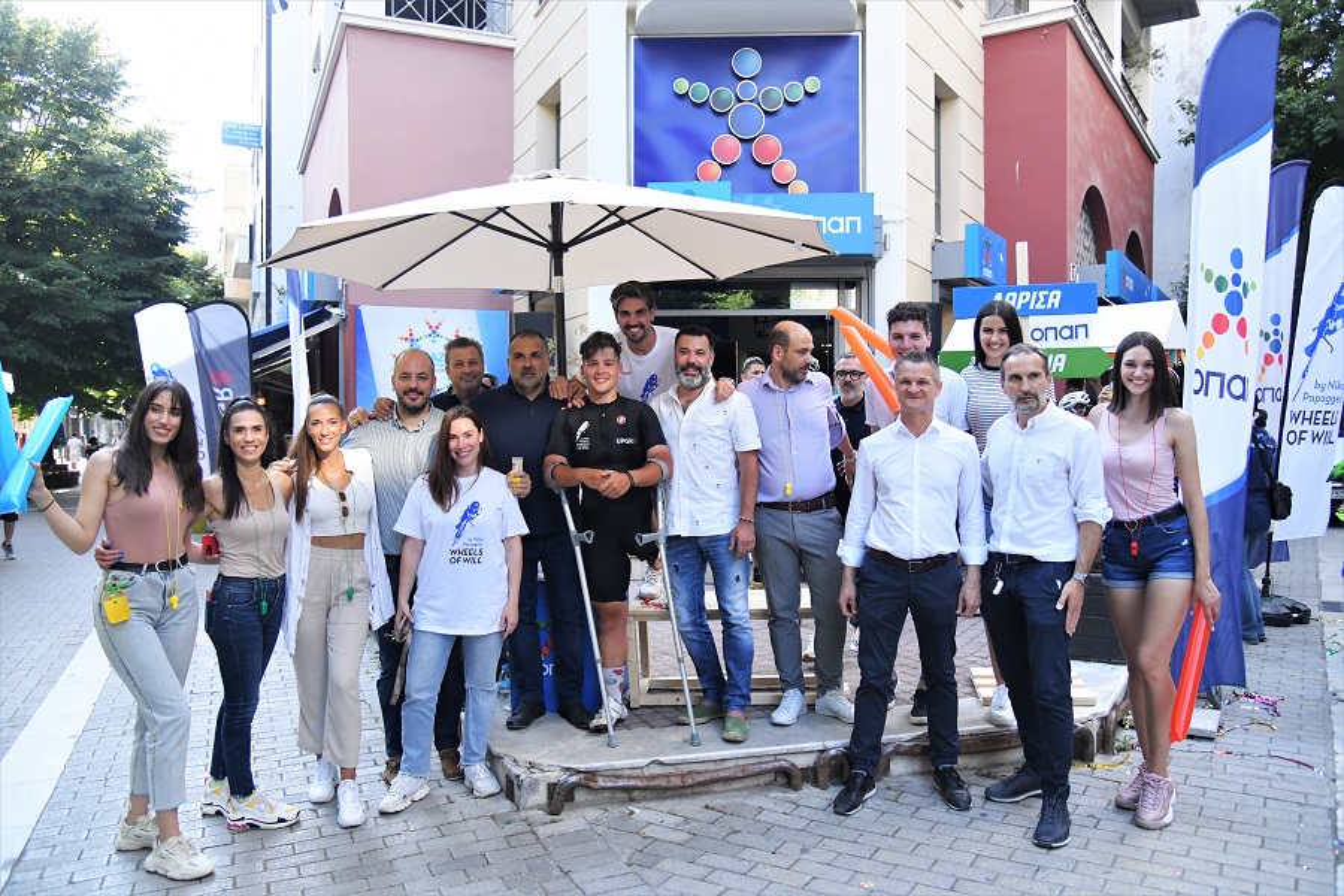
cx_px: 672
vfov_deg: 53.1
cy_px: 448
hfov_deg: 73.7
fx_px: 896
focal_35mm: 24
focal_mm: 24
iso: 5000
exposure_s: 1/2500
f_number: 4
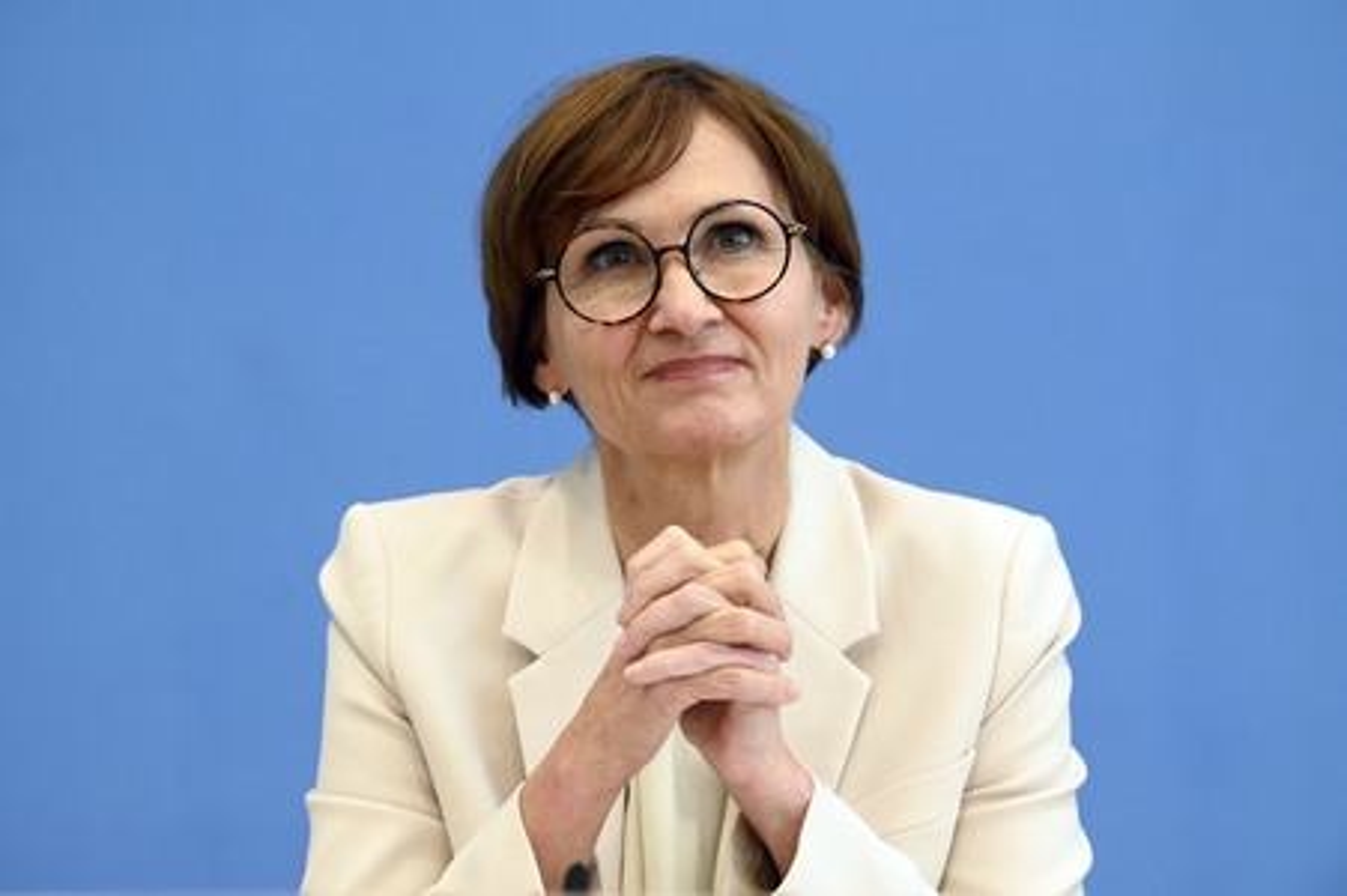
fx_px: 4487
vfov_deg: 11.4
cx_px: 674
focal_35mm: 120
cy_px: 448
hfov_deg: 17.1
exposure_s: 1/1000
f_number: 4.5
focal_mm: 120
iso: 3200
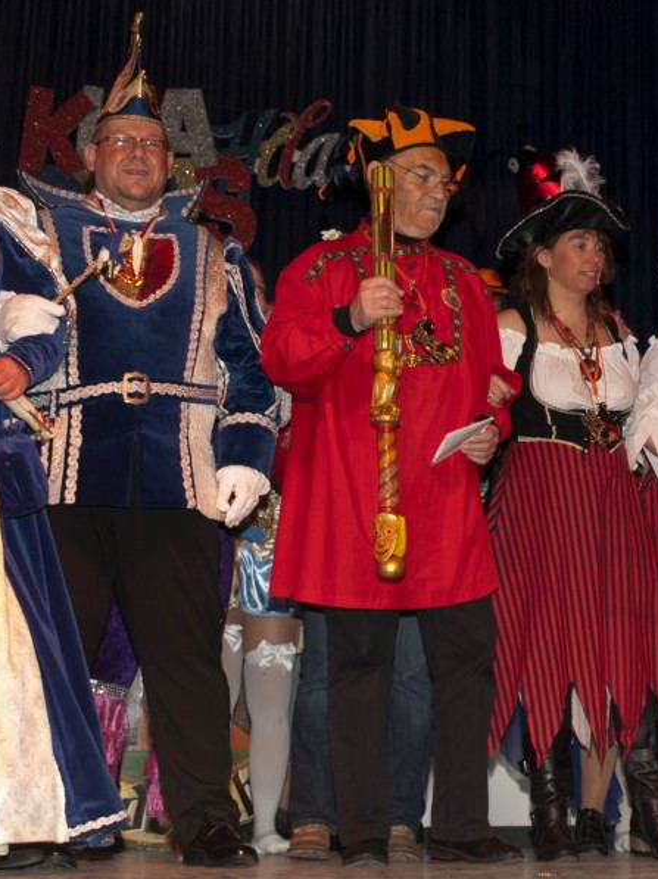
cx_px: 581
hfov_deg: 24.2
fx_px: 1497
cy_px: 439
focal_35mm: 59
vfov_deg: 32.7
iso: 100
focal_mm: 22
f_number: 4.5
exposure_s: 1/40
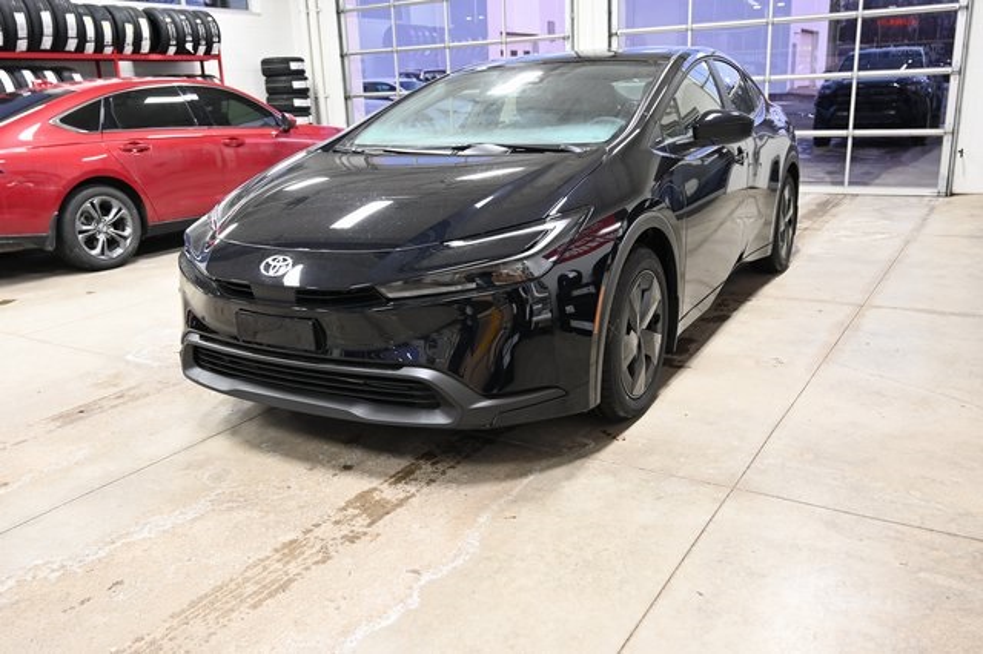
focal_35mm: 30
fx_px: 832
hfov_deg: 61.1
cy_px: 327
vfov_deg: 42.9
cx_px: 492
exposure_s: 1/125
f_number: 4
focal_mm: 30.5
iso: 2000
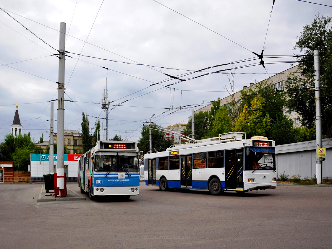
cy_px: 126
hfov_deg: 59.9
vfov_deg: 46.8
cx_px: 166
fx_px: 288
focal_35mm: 30
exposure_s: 1/160
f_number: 4.5
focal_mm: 18
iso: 400
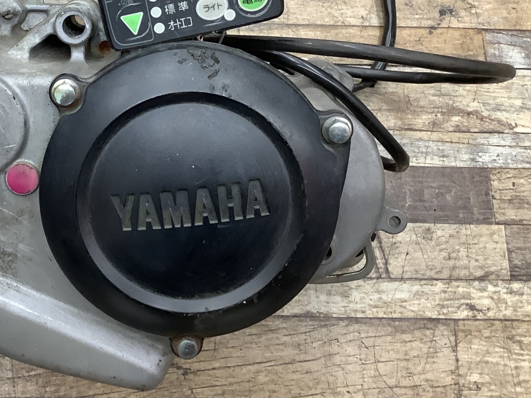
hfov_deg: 36.0
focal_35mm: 52
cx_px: 137
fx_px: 798
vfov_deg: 27.5
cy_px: 87
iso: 200
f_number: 2.4
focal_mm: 3.3
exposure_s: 1/50
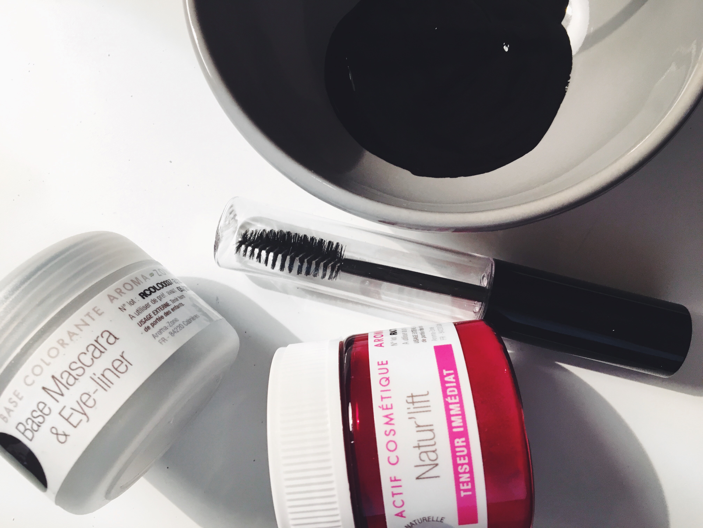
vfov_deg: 48.2
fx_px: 589
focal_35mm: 29
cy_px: 264
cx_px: 352
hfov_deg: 61.7
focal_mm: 4.15
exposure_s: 1/33
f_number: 2.2
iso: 40
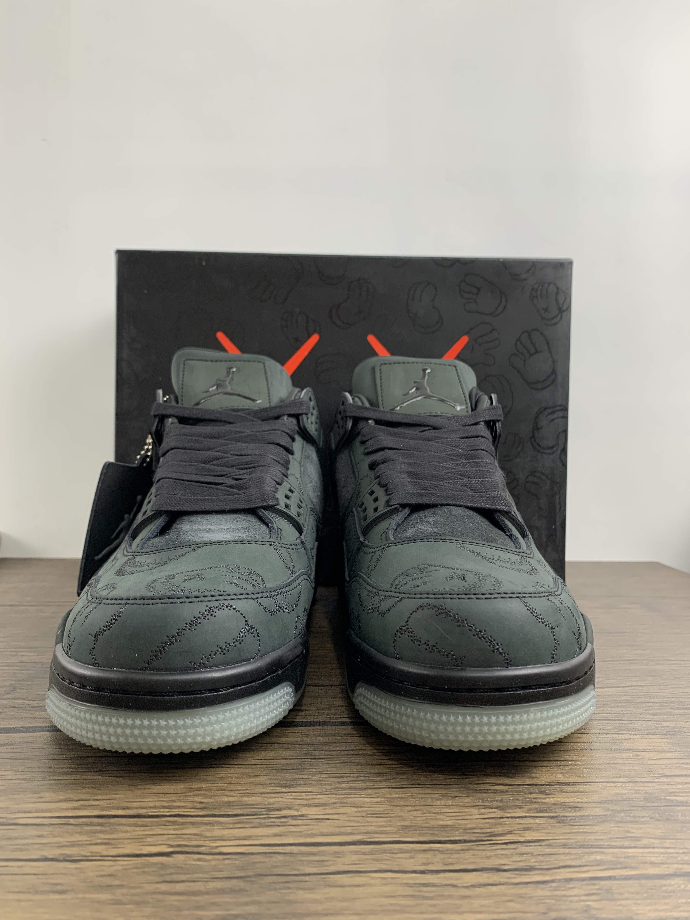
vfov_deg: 67.3
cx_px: 345
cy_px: 460
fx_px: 691
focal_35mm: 26
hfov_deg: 53.1
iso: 80
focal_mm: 4.25
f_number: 1.8
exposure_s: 1/121
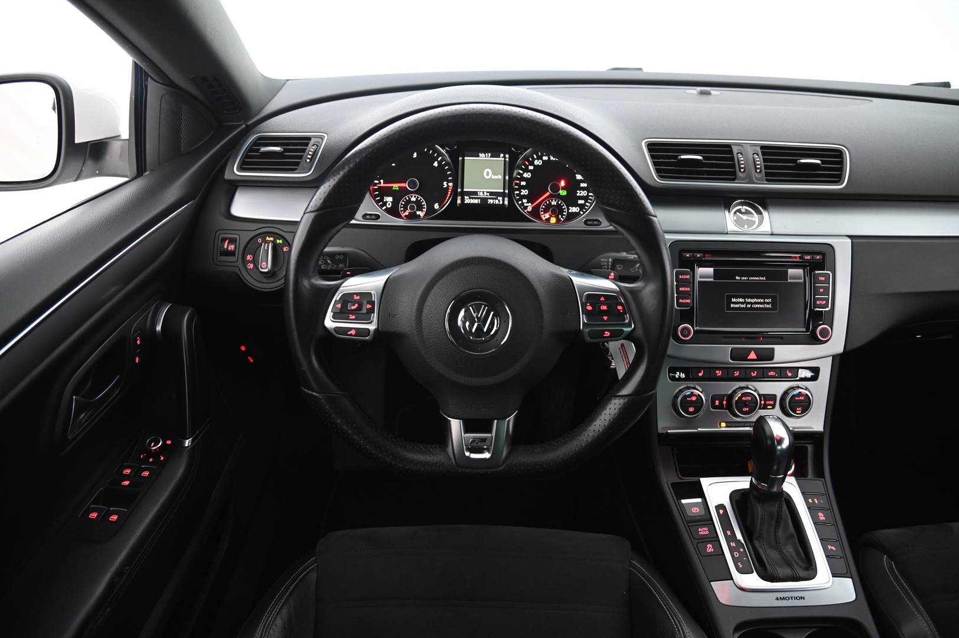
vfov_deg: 53.1
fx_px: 639
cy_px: 319
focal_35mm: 24
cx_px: 480
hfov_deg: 73.8
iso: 2000
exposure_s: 1/15
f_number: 4
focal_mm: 24
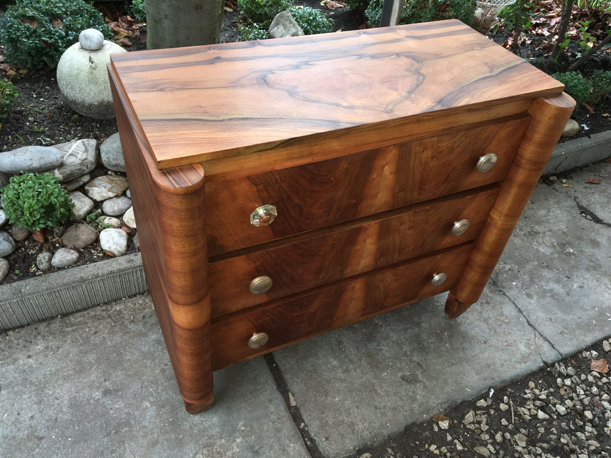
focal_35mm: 29
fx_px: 512
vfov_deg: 48.2
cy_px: 229
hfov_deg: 61.7
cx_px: 306
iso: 50
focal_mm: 4.15
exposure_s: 1/33
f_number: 2.2
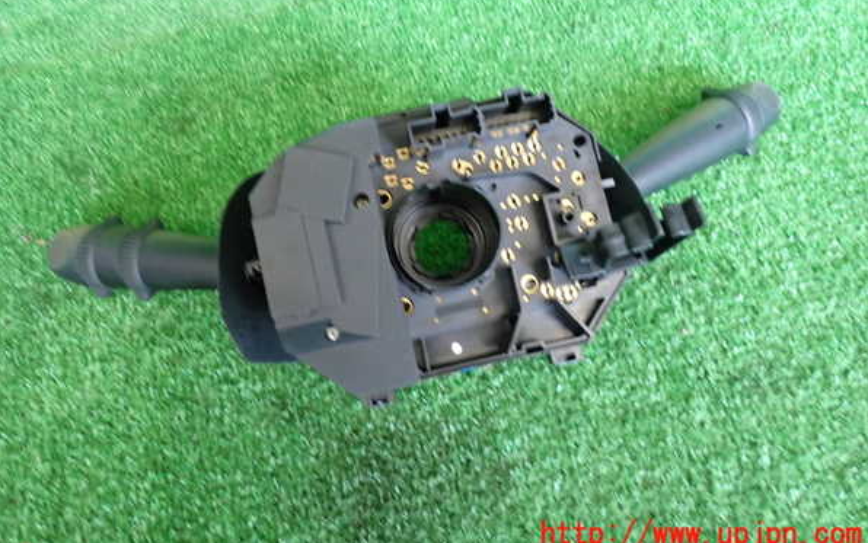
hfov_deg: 59.6
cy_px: 226
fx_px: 757
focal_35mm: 32
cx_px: 433
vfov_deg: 39.3
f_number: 2.3
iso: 500
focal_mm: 5.4
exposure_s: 1/30
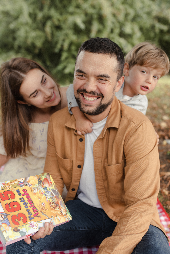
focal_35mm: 35
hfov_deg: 37.9
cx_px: 85
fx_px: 248
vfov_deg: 54.4
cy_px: 127
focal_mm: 35
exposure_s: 1/500
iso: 250
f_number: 2.5
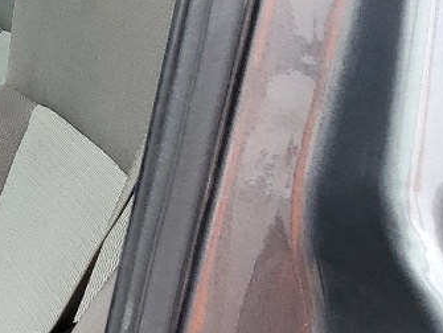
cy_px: 429
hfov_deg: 13.3
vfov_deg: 11.7
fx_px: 1589
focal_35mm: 124
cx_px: -480
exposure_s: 1/345
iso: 50
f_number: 1.5
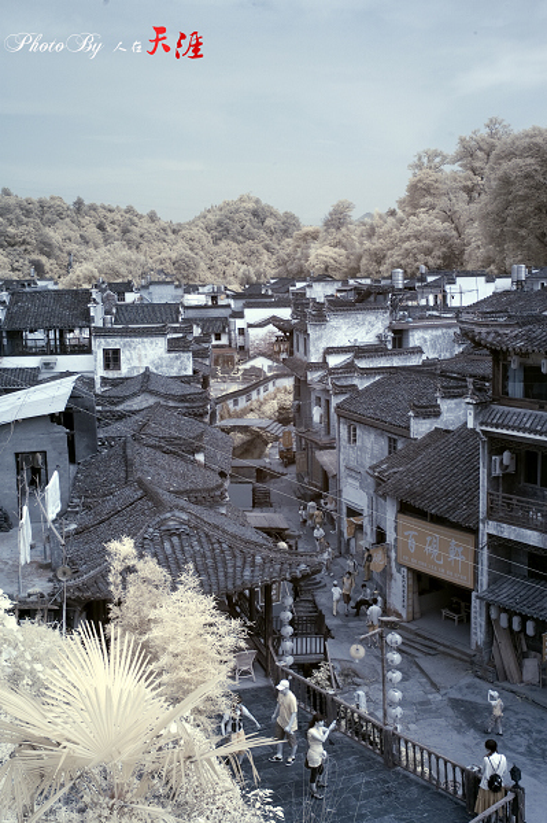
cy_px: 412
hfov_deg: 30.8
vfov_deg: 45.0
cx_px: 274
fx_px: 993
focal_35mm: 44
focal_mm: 29
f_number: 11
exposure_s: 1/80
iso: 200
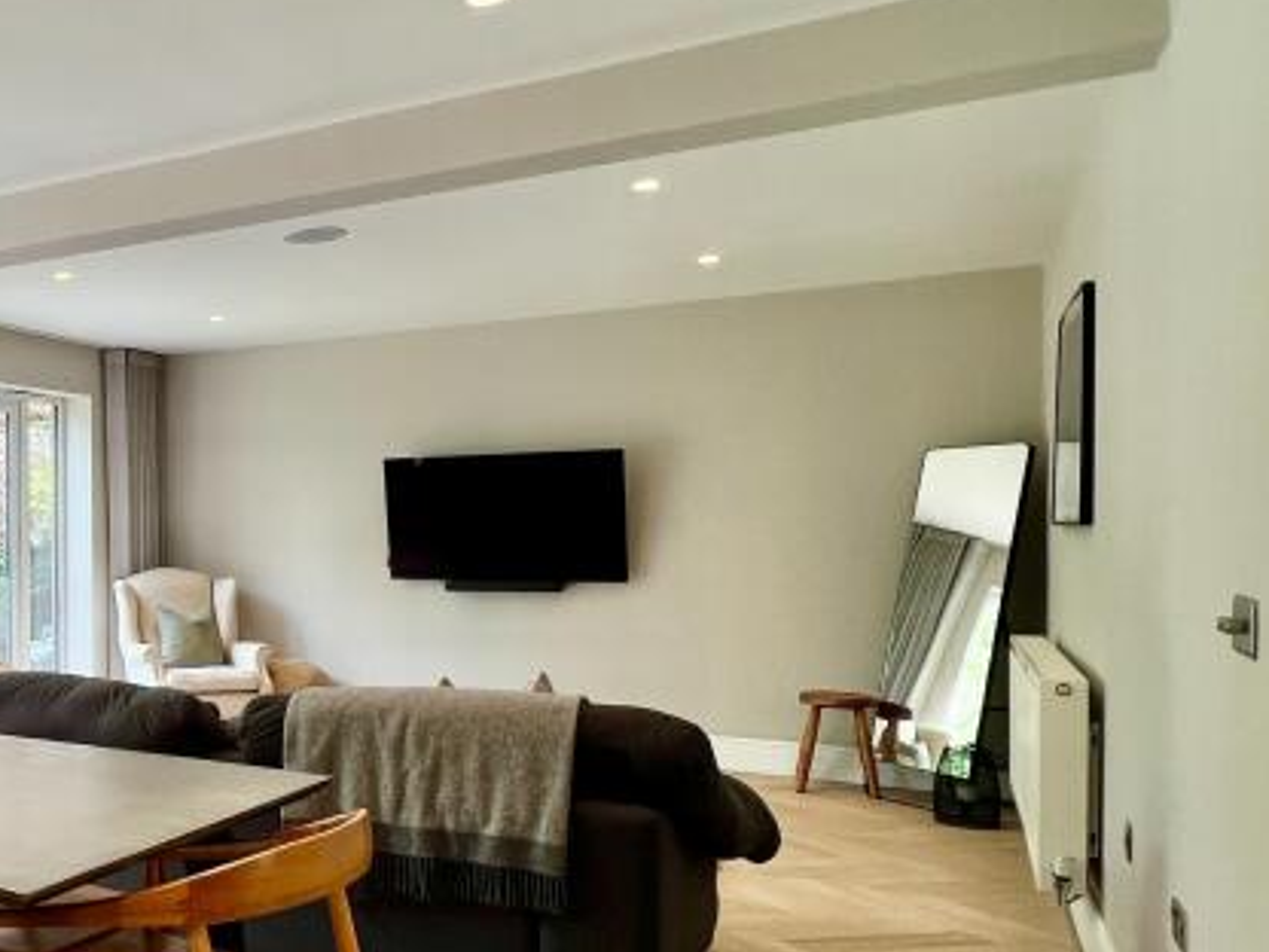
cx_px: -58
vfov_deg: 44.0
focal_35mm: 32
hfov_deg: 45.7
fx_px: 1173
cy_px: 564
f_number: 1.8
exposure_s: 1/100
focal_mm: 1.57
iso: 40
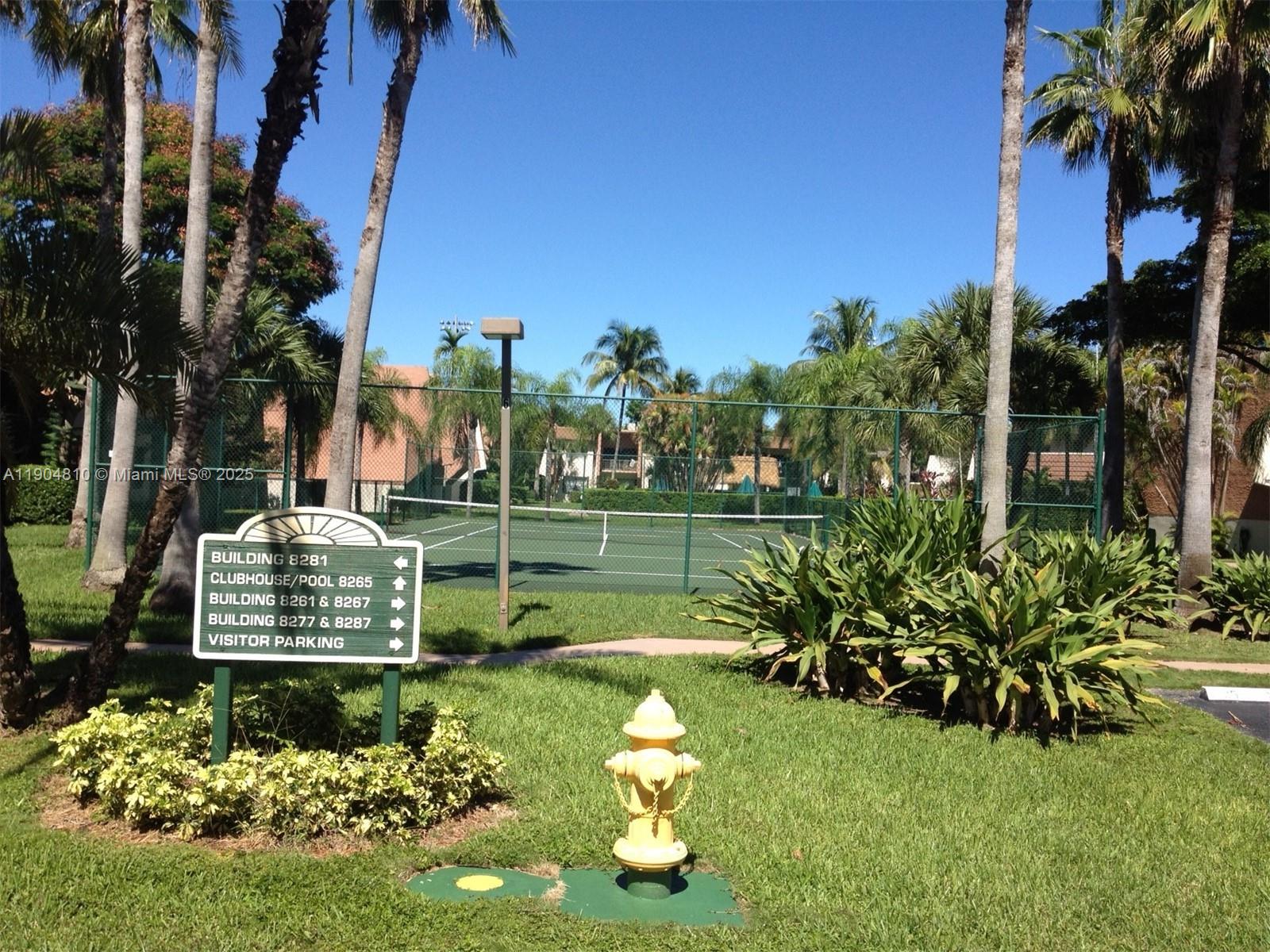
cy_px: 476
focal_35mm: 35
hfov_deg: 52.6
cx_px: 635
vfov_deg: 40.7
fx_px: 1284
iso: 64
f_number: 2.4
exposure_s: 1/1534
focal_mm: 4.28
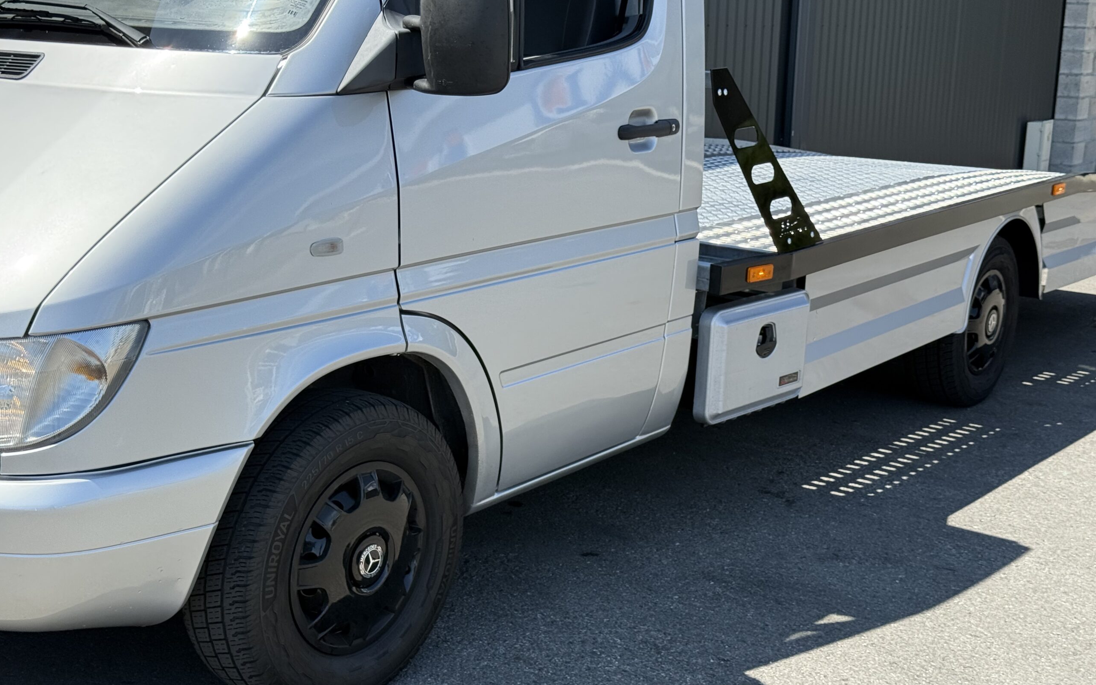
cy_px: 360
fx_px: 1523
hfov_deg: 39.6
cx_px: 548
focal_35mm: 51
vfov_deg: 25.3
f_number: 1.78
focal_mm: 6.76
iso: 80
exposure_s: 1/2415
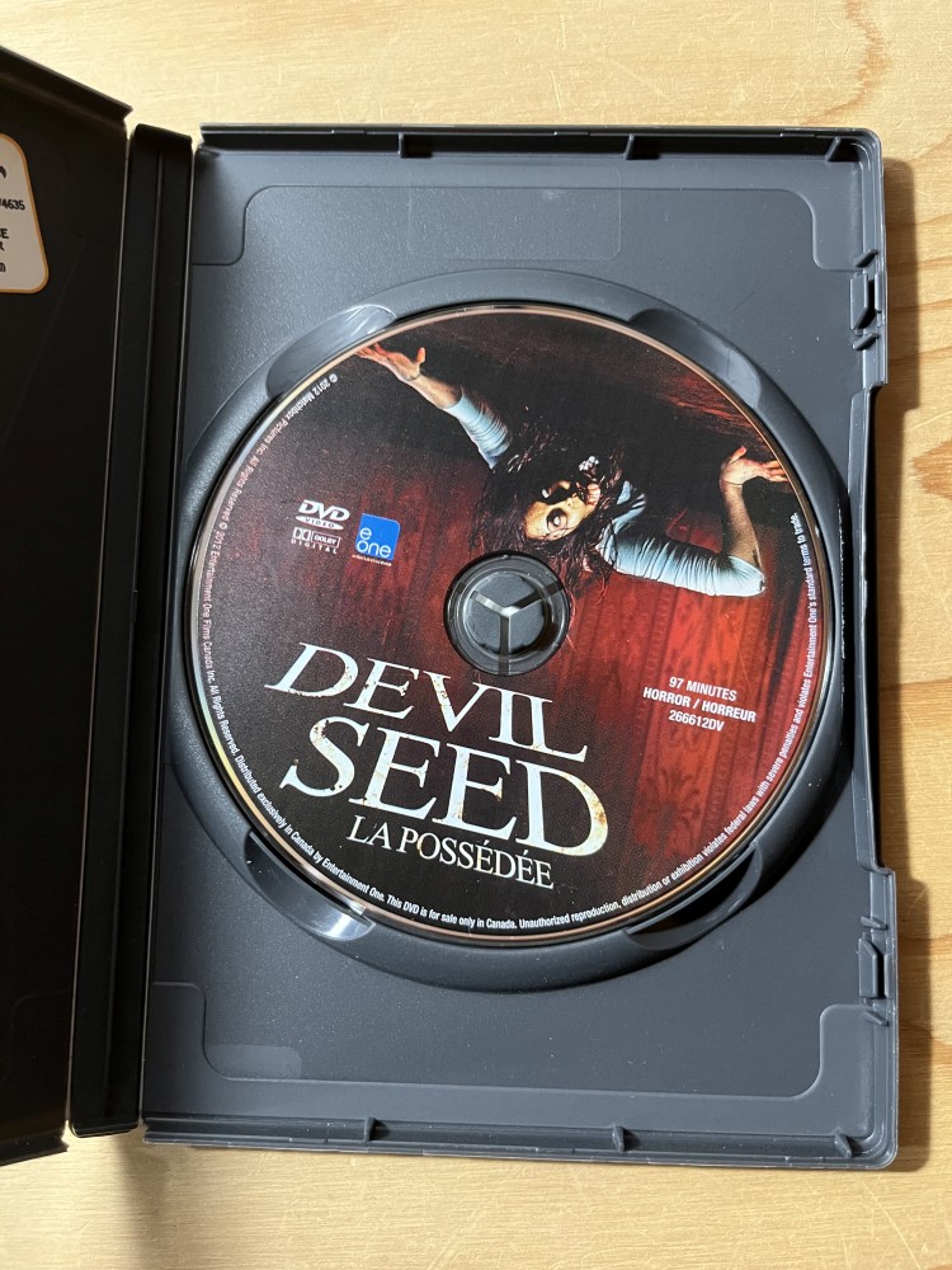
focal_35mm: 26
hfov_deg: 53.1
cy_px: 635
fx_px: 953
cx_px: 476
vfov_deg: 67.3
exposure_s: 1/60
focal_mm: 5.1
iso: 500
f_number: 1.6
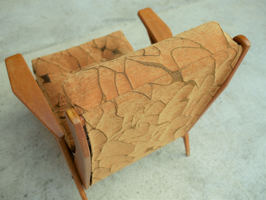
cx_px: 133
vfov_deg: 36.0
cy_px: 100
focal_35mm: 40
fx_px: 308
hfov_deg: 46.8
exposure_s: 1/320
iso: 200
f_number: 2.8
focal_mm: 20
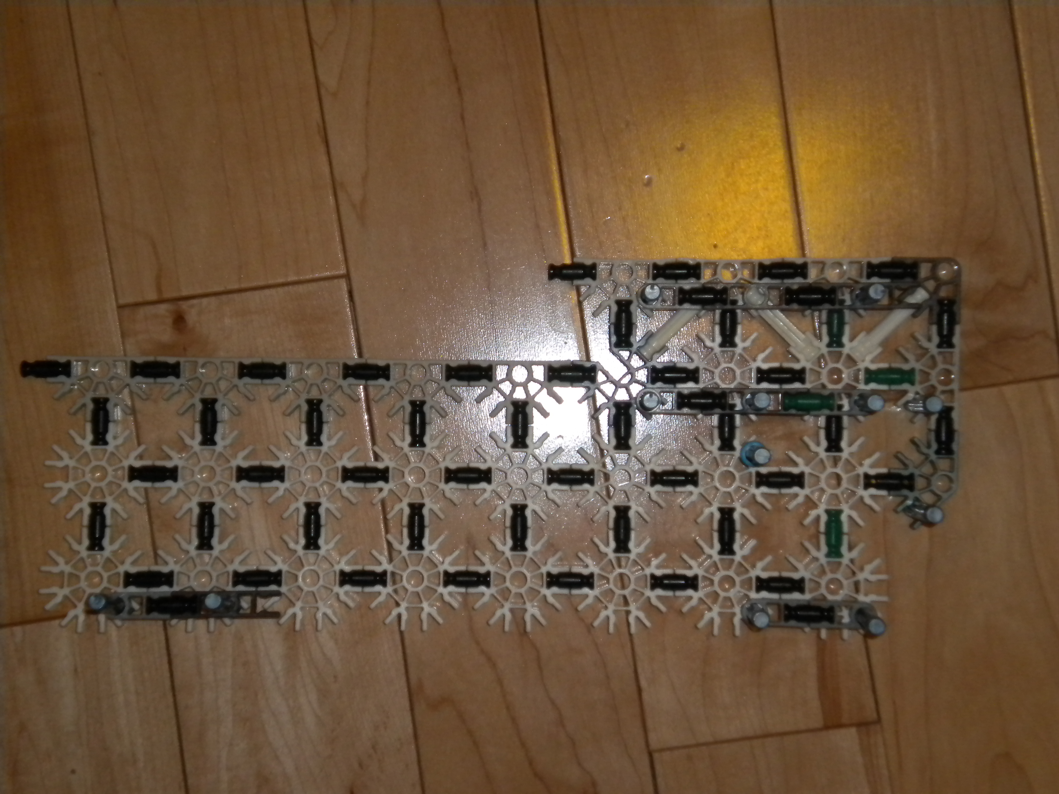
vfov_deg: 18.7
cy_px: 397
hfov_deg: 24.7
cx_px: 530
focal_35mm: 79
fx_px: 2417
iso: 400
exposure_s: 1/60
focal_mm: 14.3
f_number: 5.1
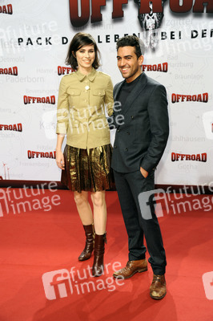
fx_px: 462
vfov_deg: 38.2
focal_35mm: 52
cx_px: 106
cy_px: 160
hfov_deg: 25.9
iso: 800
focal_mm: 52
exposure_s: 1/125
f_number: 5.6
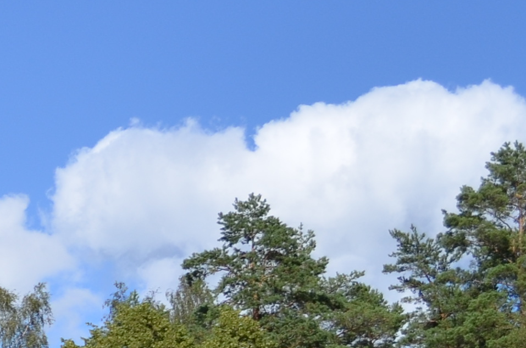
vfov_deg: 9.6
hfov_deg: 12.9
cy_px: 482
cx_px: -523
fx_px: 2027
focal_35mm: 139
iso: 160
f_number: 3.5
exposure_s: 1/2000
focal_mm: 18
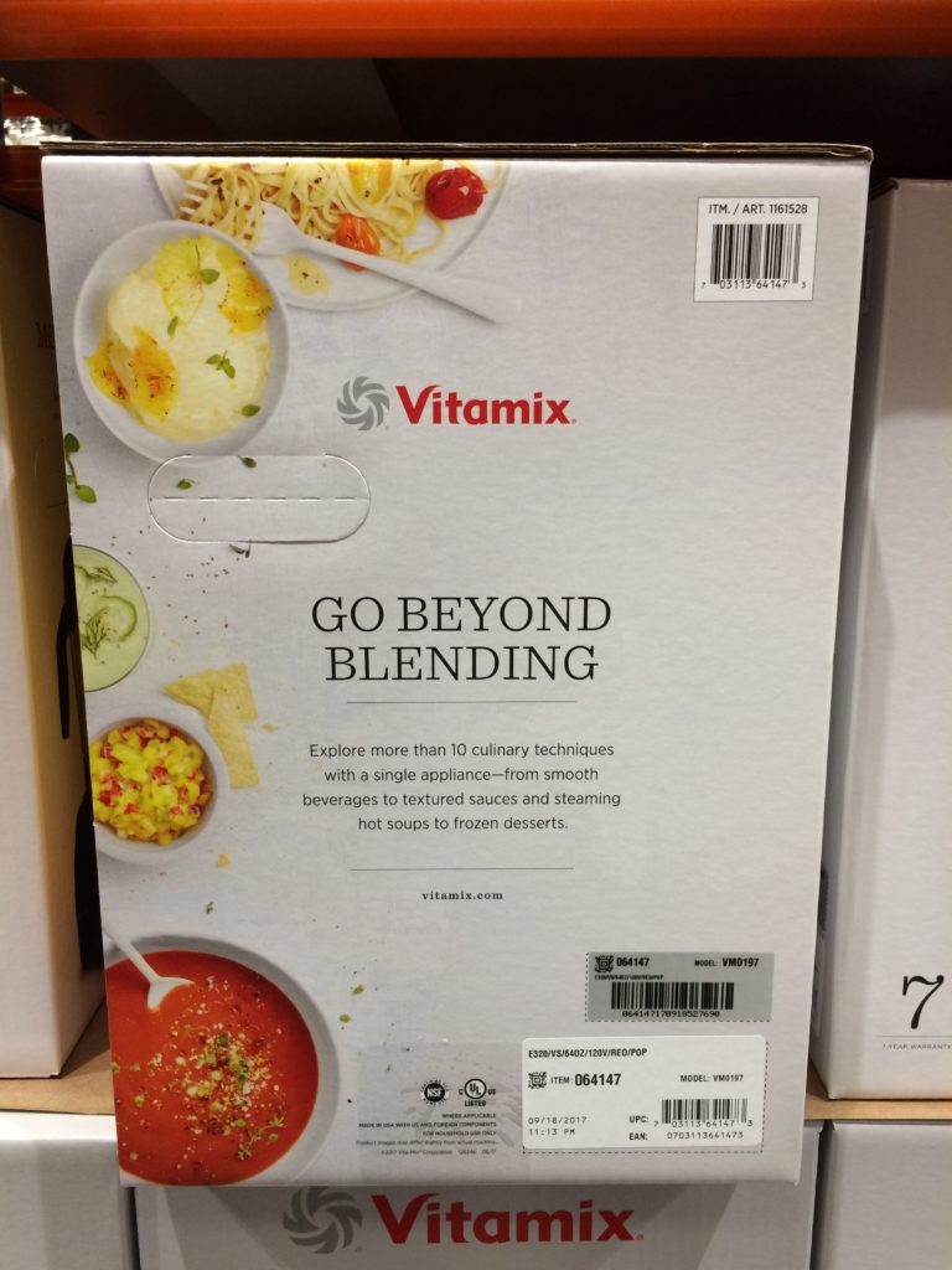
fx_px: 1063
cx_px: 476
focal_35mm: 29
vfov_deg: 61.7
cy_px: 635
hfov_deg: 48.2
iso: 100
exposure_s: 1/30
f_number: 2.2
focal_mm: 4.15
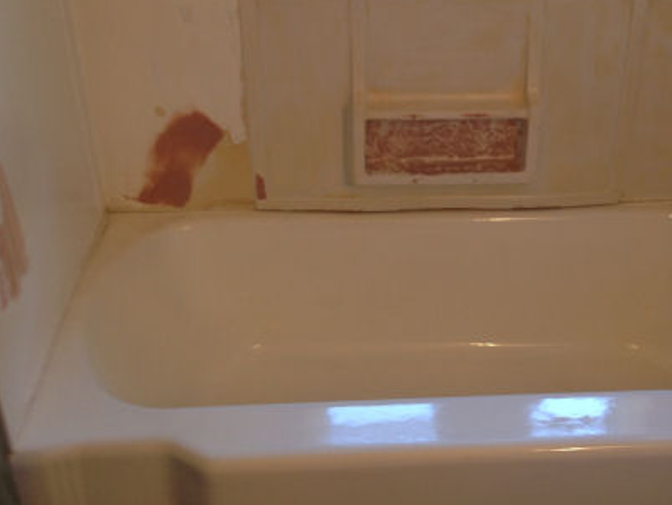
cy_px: 211
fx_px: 1030
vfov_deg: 27.5
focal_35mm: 53
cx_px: 429
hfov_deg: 35.9
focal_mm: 4.12
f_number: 2.4
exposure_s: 1/20
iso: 50
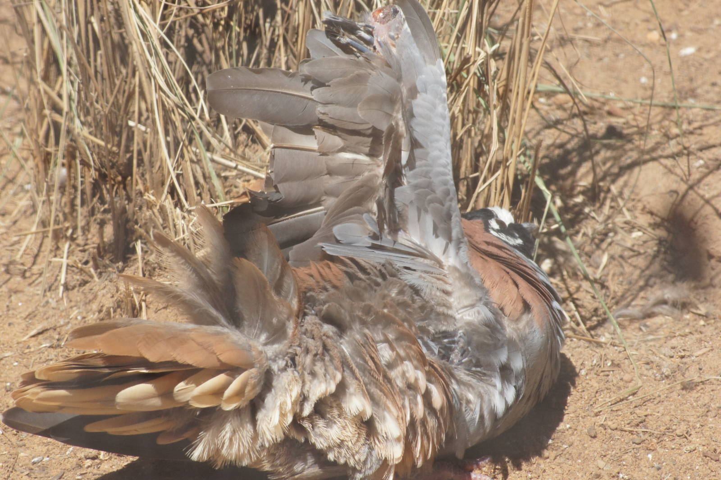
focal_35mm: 300
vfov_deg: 4.6
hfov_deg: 6.9
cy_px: 240
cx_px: 360
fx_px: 6005
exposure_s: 1/400
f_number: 13
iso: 800
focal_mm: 200
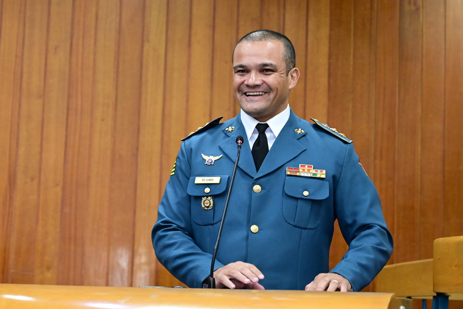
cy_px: 154
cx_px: 232
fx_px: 1197
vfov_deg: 14.7
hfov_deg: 21.9
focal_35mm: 93
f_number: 4
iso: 4000
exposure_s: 1/125
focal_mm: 62
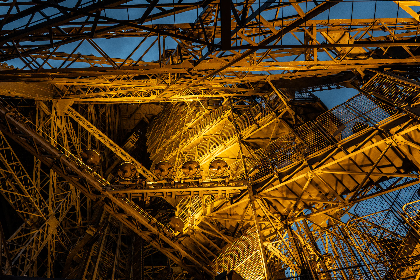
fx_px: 352
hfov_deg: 61.7
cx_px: 210
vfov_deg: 43.4
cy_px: 140
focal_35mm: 30
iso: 800
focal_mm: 20.1
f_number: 8
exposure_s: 1/80
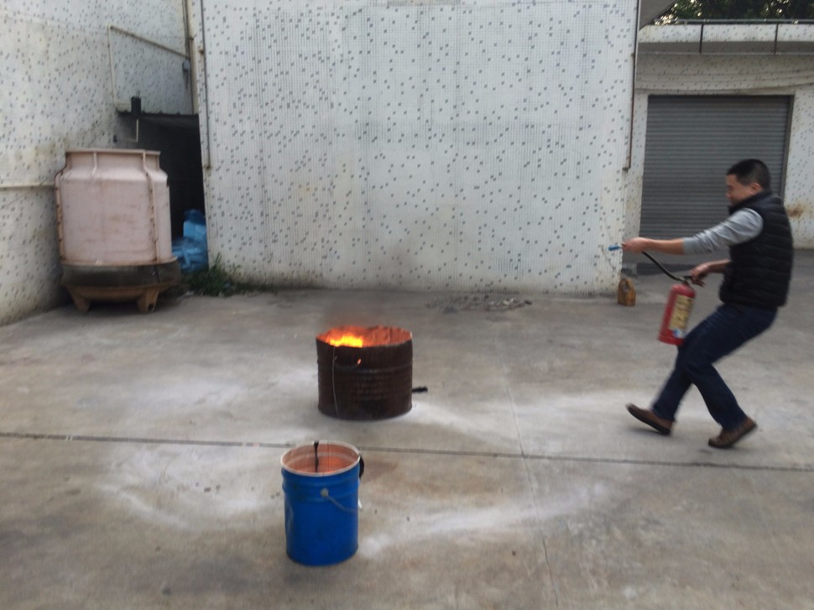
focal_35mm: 29
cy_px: 305
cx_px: 407
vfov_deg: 48.2
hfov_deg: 61.7
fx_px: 682
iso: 40
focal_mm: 4.15
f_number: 2.2
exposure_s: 1/100
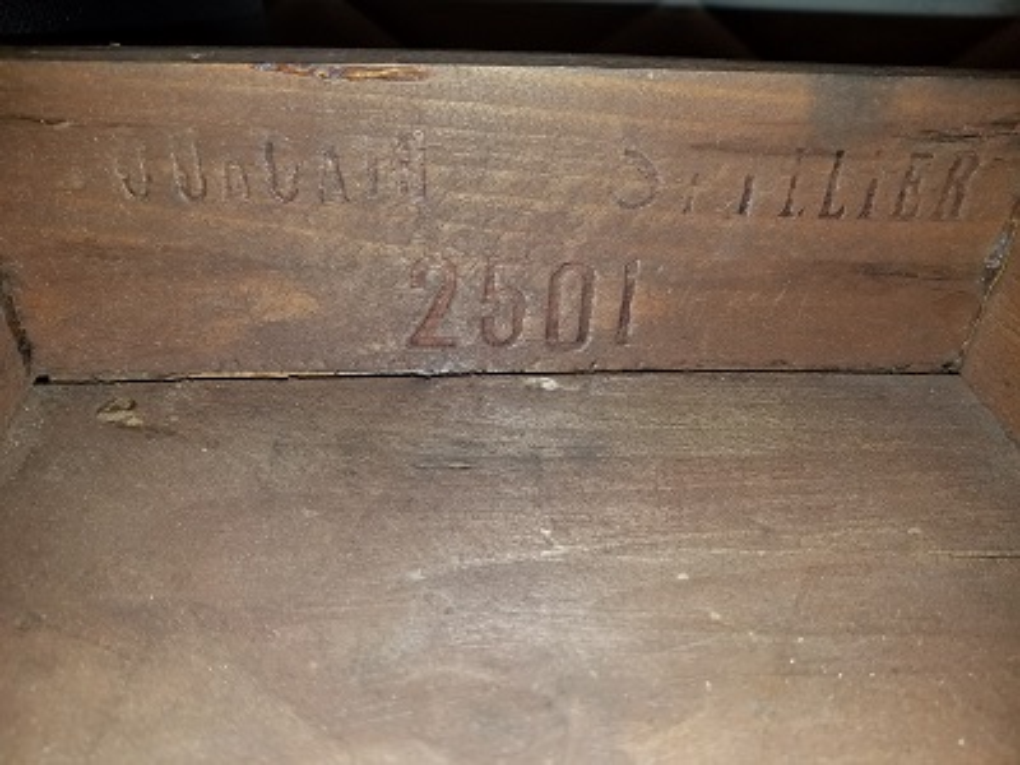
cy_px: 382
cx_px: 510
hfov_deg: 67.3
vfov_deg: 53.1
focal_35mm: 26
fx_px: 766
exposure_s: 1/103
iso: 50
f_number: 1.7
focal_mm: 4.2
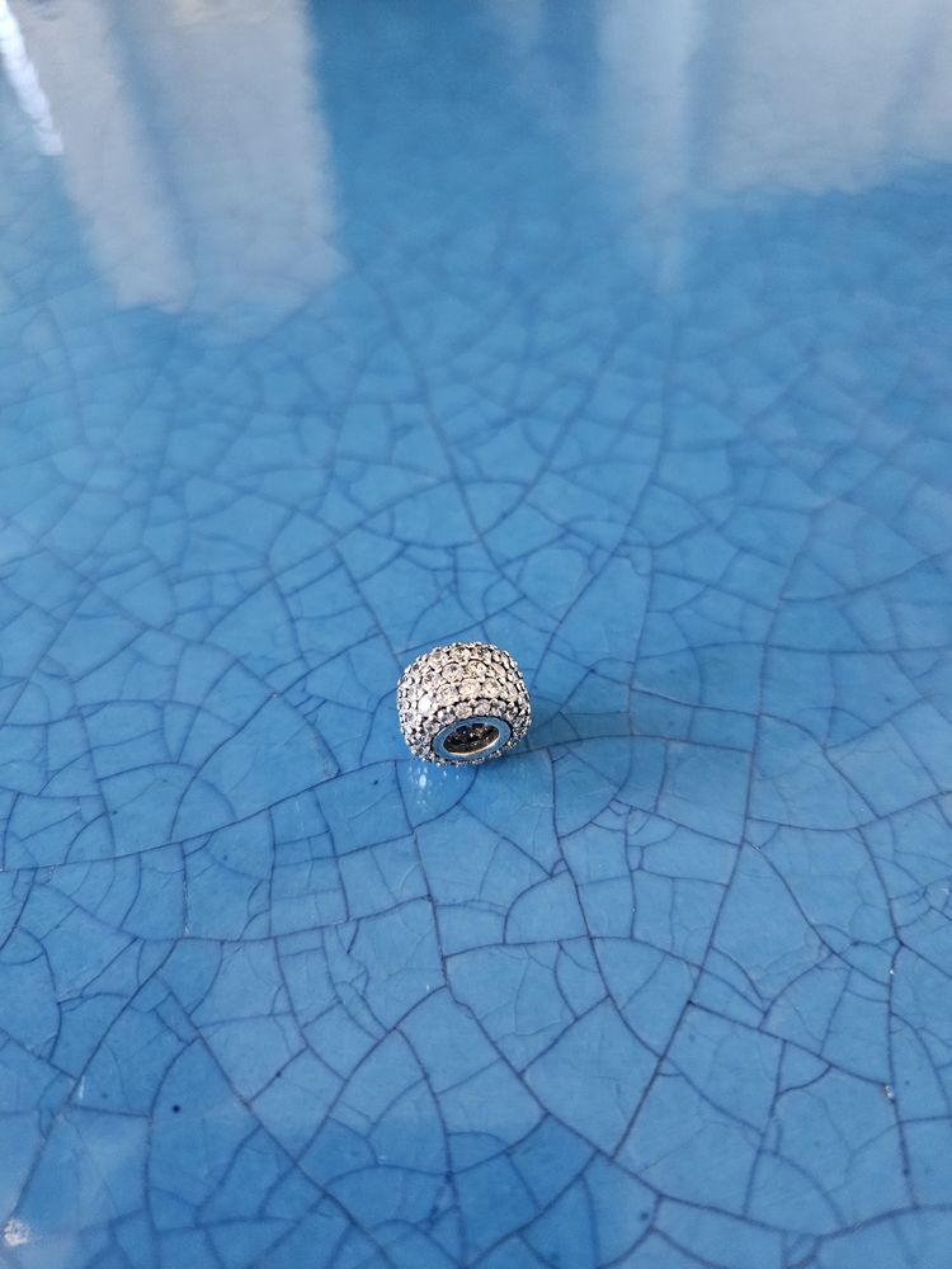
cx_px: 476
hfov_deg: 58.9
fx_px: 843
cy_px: 634
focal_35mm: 23
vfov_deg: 73.9
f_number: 1.8
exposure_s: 1/50
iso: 640
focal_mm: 5.4
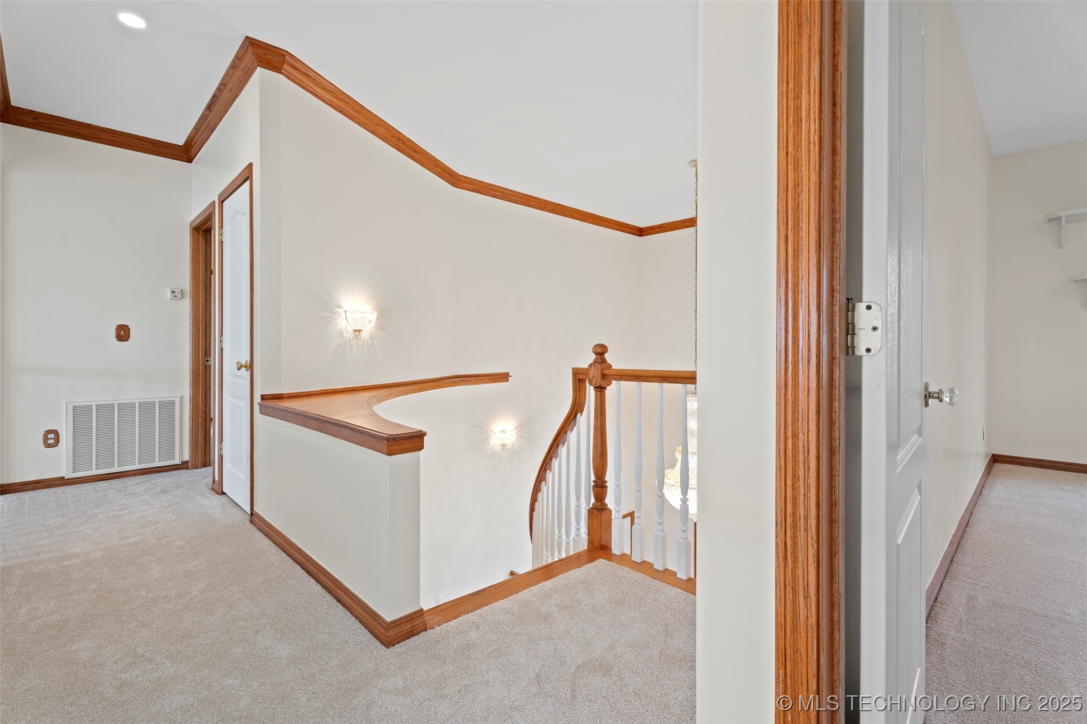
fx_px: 483
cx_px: 544
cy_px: 362
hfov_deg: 96.7
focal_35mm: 16
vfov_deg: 73.7
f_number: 9
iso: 250
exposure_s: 1/1.25
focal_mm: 16
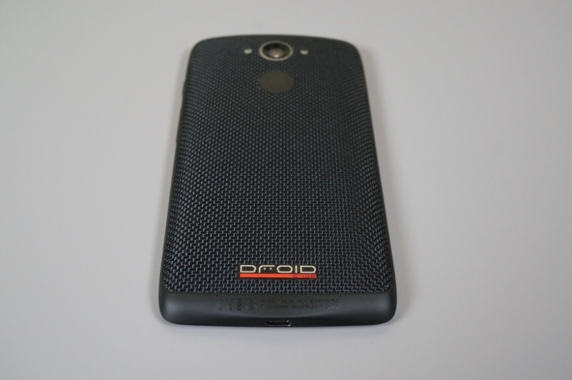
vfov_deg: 29.8
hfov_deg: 43.6
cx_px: 286
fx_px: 714
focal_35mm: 45
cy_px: 190
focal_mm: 30
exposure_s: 1/60
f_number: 7.1
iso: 1600
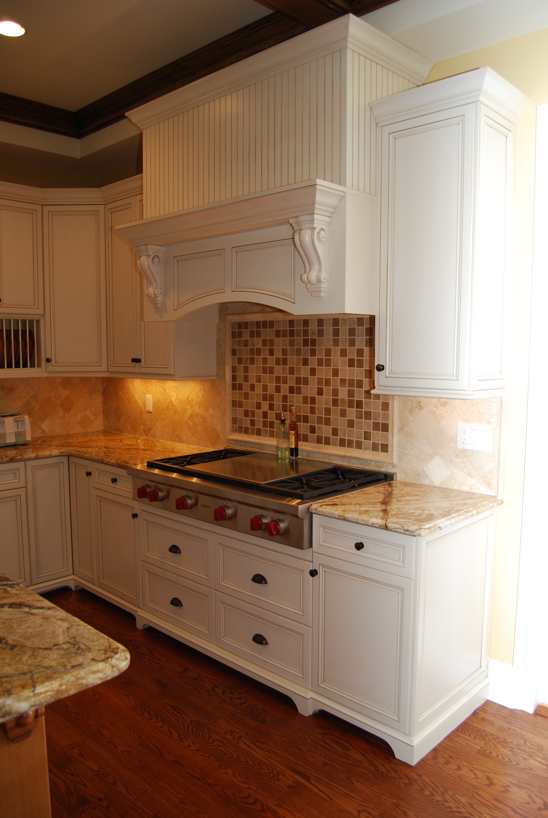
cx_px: 274
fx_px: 615
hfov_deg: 48.0
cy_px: 409
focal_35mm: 27
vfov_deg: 67.3
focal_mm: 18
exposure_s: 1/60
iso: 320
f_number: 4
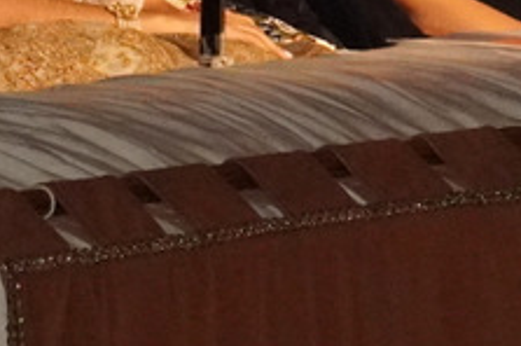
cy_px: -323
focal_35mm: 889
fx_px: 12847
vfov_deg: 1.5
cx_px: 446
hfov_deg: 2.3
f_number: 5.6
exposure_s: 1/60
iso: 6400
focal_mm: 110
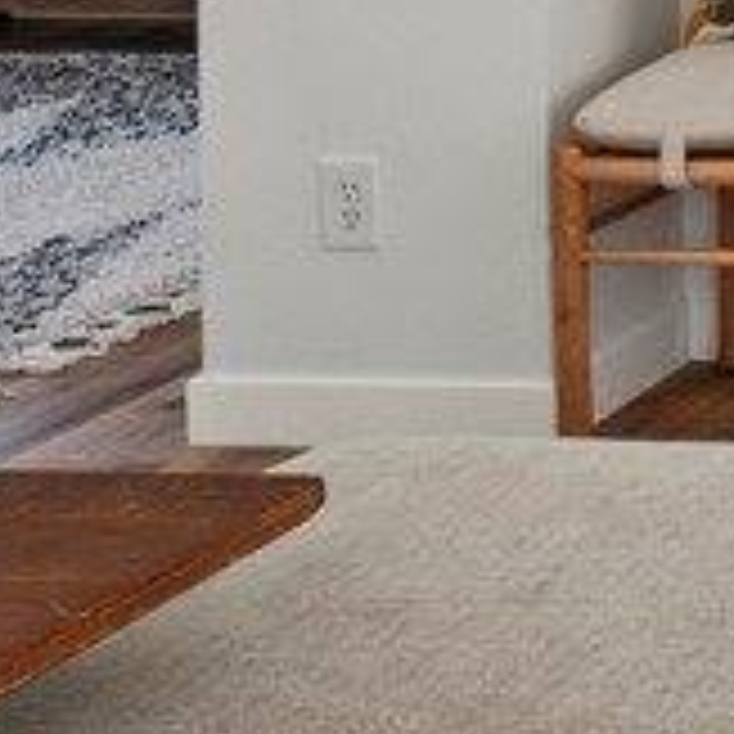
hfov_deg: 12.1
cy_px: -455
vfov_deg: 17.1
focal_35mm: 89
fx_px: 2135
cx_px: 2062
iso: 250
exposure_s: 1/8
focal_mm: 8
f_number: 8
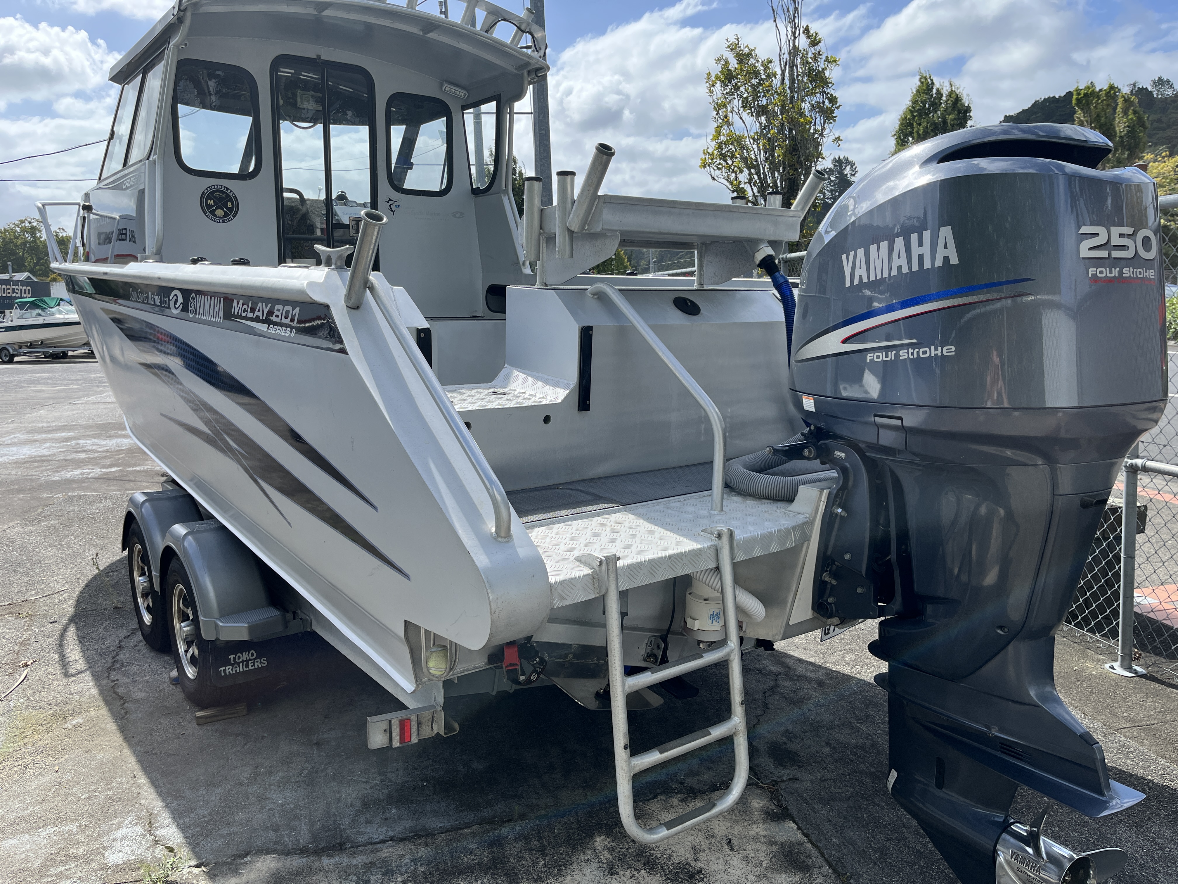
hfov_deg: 67.3
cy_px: 442
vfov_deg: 53.1
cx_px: 589
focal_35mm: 26
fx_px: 885
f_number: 1.6
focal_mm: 5.1
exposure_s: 1/2513
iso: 50
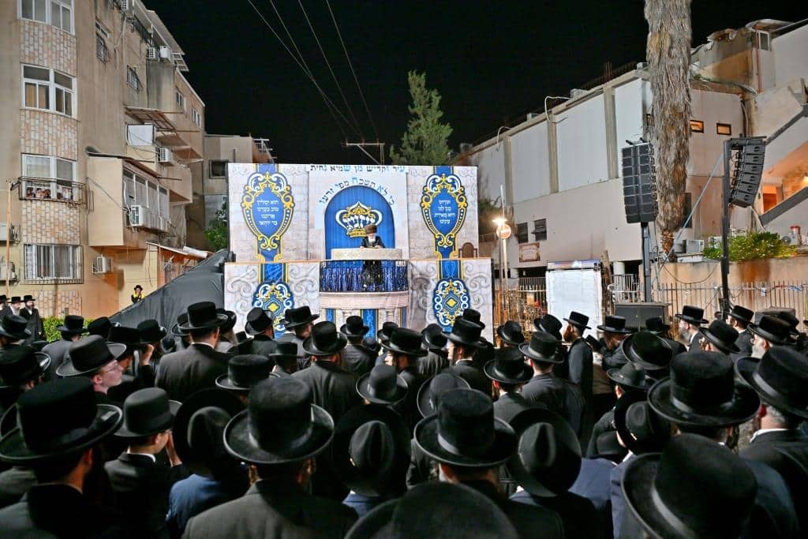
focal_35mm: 24
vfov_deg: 53.1
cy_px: 270
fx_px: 539
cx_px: 404
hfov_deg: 73.7
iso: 1250
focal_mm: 24
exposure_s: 1/160
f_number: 4
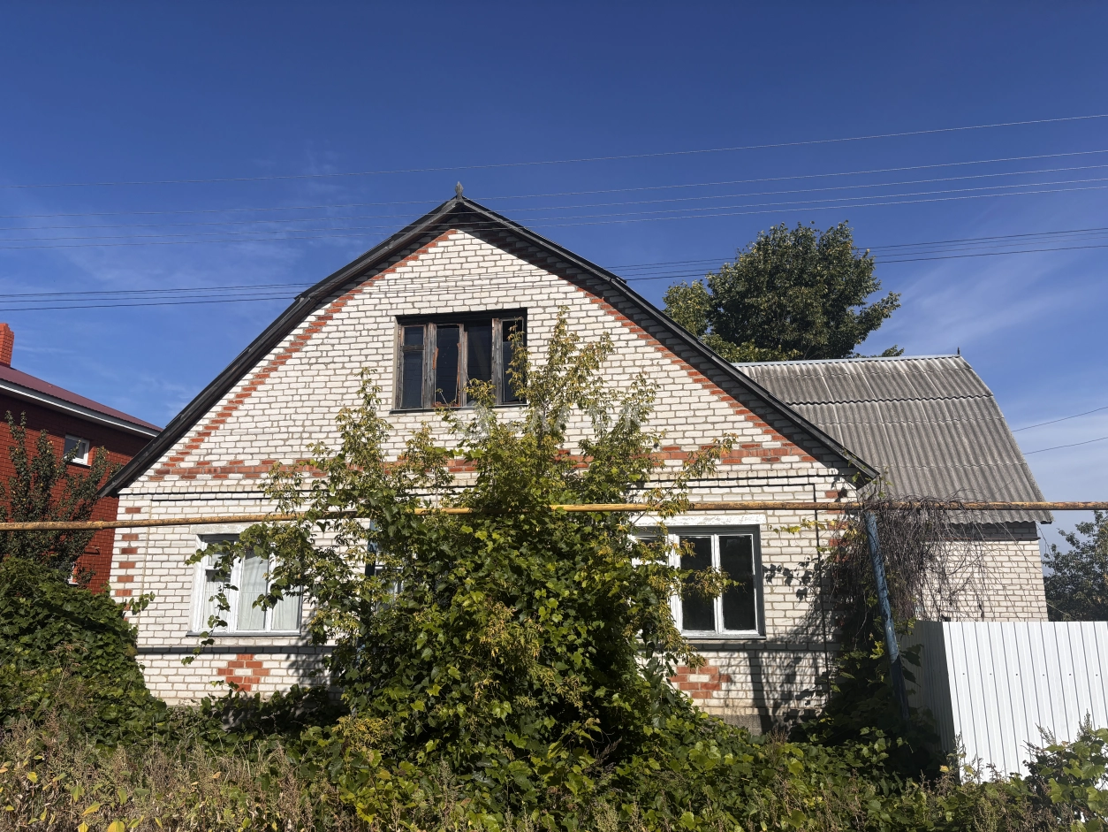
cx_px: 554
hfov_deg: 67.3
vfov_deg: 53.1
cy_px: 416
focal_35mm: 26
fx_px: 832
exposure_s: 1/4854
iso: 50
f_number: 1.6
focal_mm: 5.96
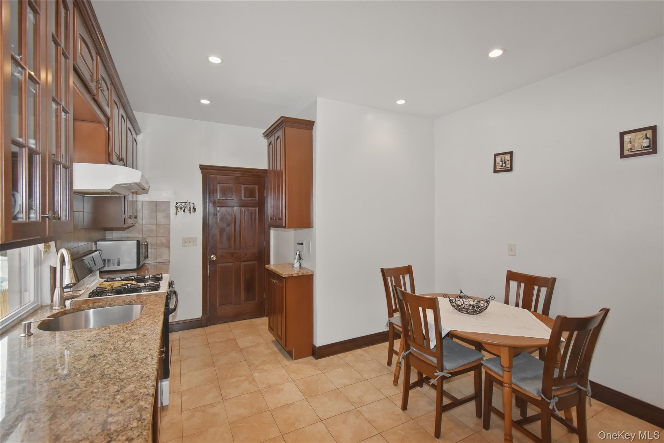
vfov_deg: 77.3
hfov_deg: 100.4
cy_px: 222
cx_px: 332
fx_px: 277
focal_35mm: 15
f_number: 4.5
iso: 720
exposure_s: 1/60
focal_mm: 10
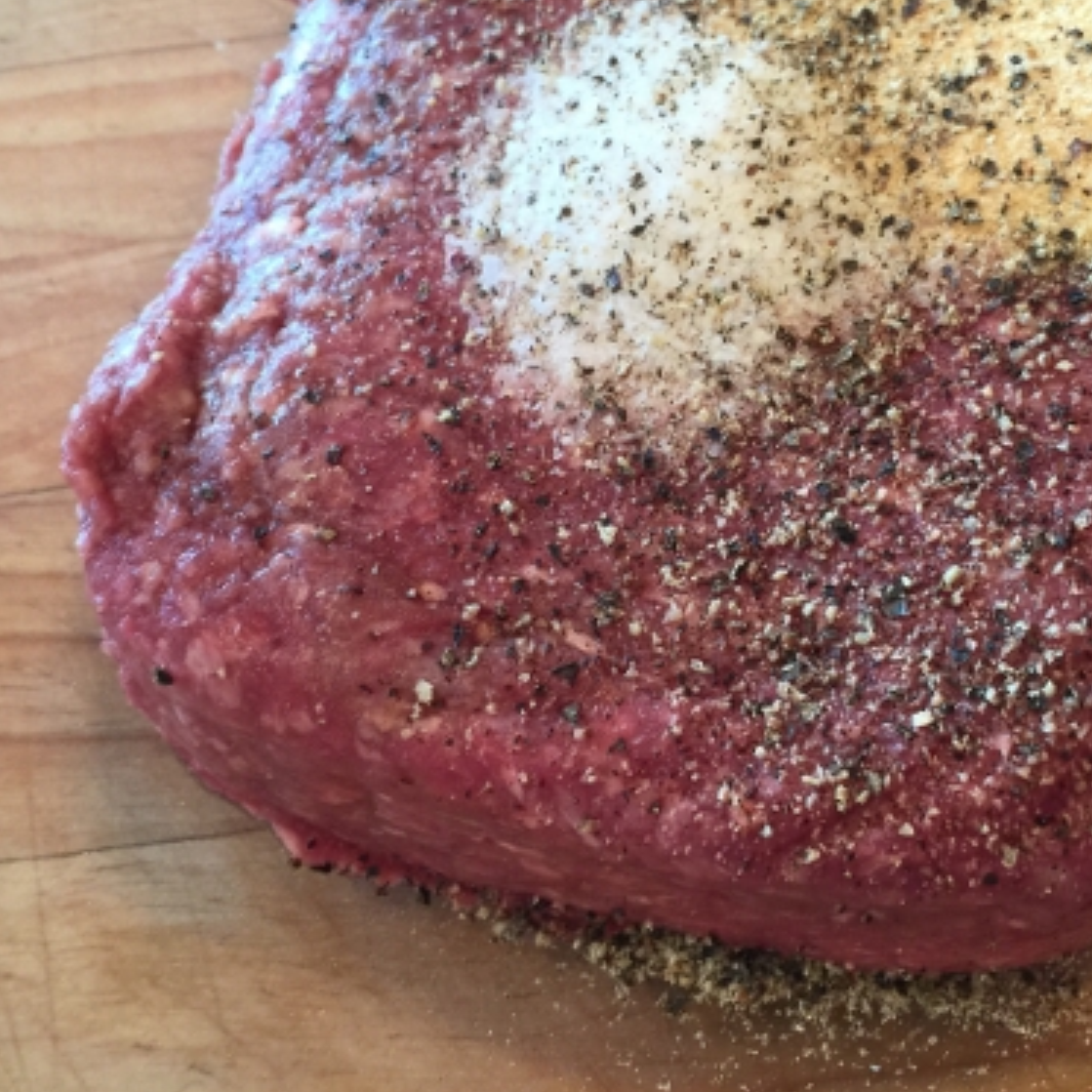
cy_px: 416
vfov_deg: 38.1
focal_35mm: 44
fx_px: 1570
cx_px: 670
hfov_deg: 38.1
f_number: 2.2
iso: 50
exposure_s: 1/30
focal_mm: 4.15
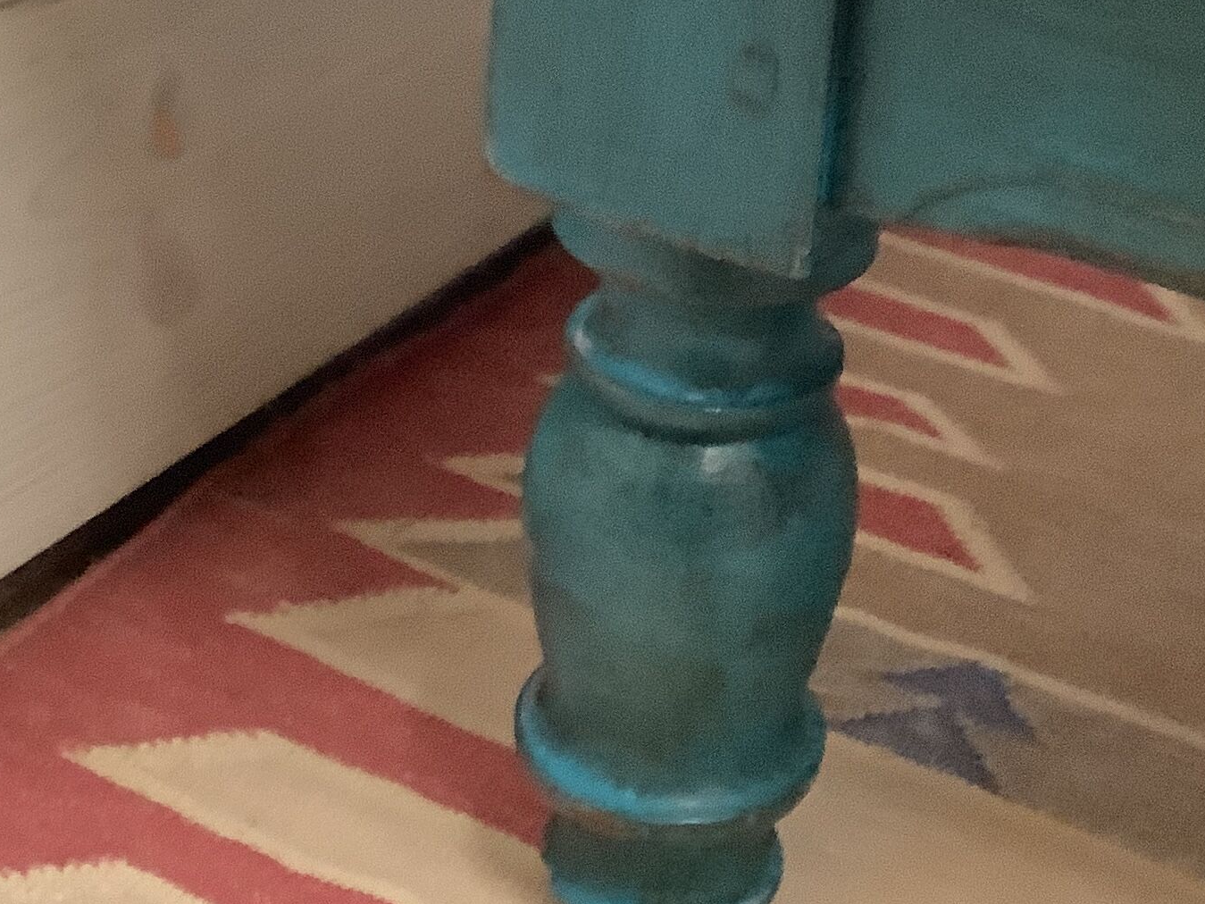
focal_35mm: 75
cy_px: 170
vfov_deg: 19.4
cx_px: 690
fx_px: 2611
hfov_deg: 26.0
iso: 320
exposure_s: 1/50
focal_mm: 3.3
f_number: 2.4
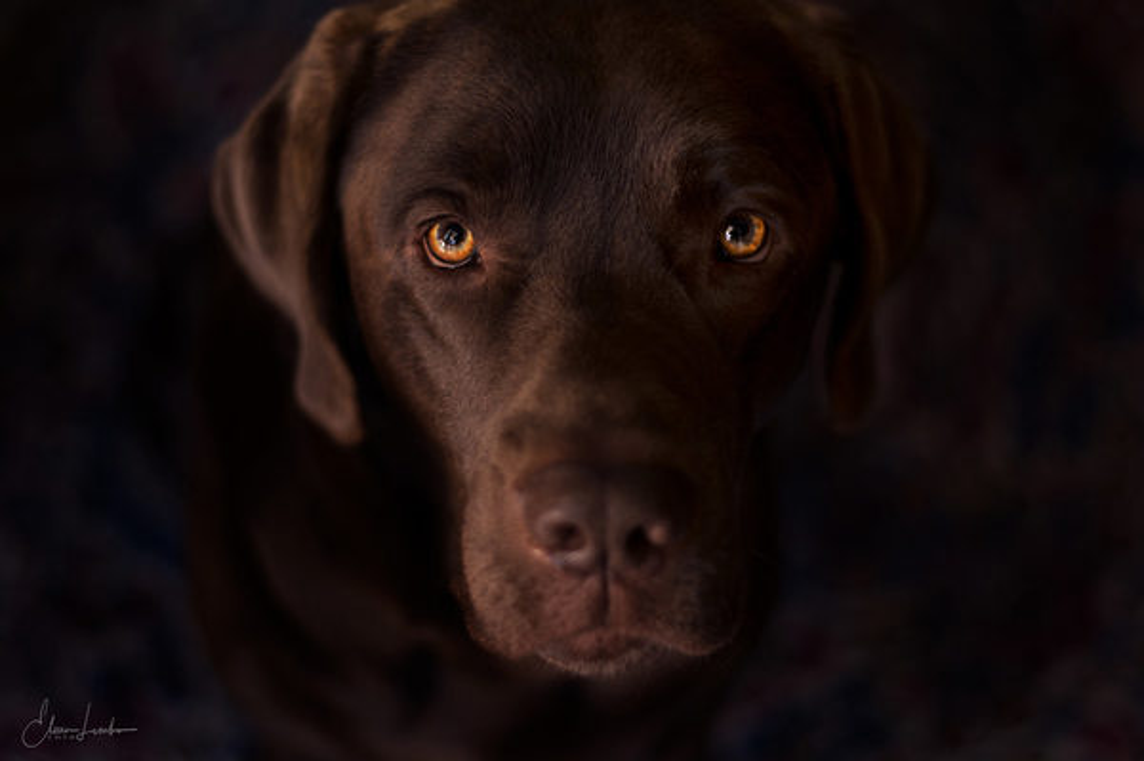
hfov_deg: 27.0
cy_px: 380
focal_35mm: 75
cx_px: 572
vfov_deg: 18.2
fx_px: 2381
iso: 400
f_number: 1.8
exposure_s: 1/125
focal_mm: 50
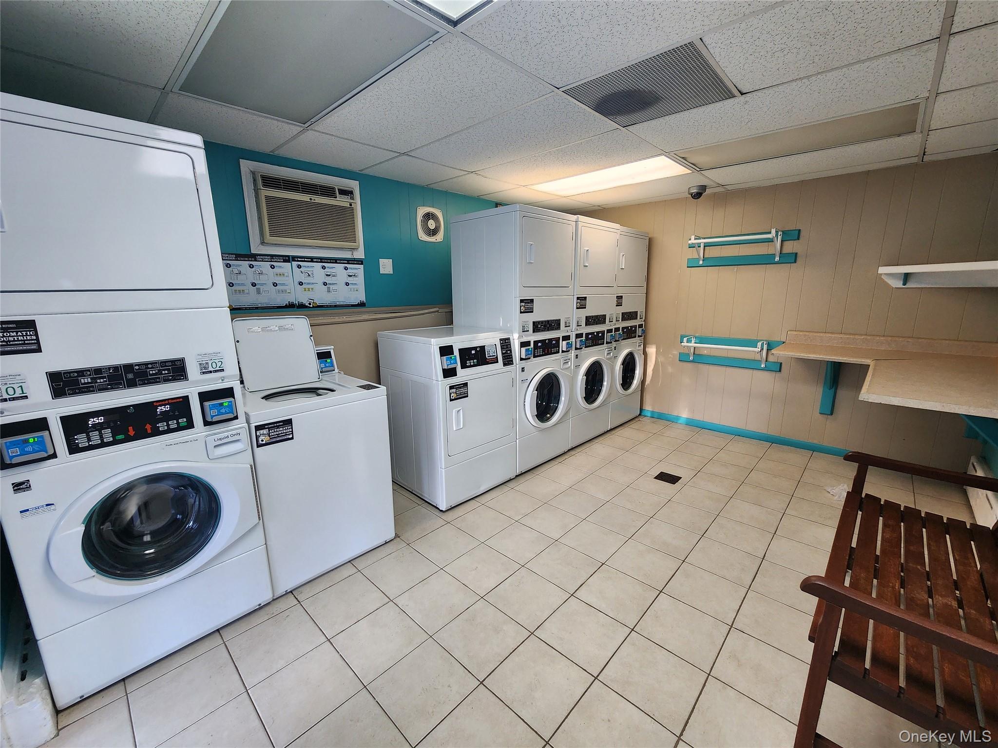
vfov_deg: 89.9
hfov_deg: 106.2
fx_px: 375
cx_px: 499
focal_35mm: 13
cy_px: 374
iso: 200
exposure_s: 1/60
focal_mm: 2.2
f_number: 2.2
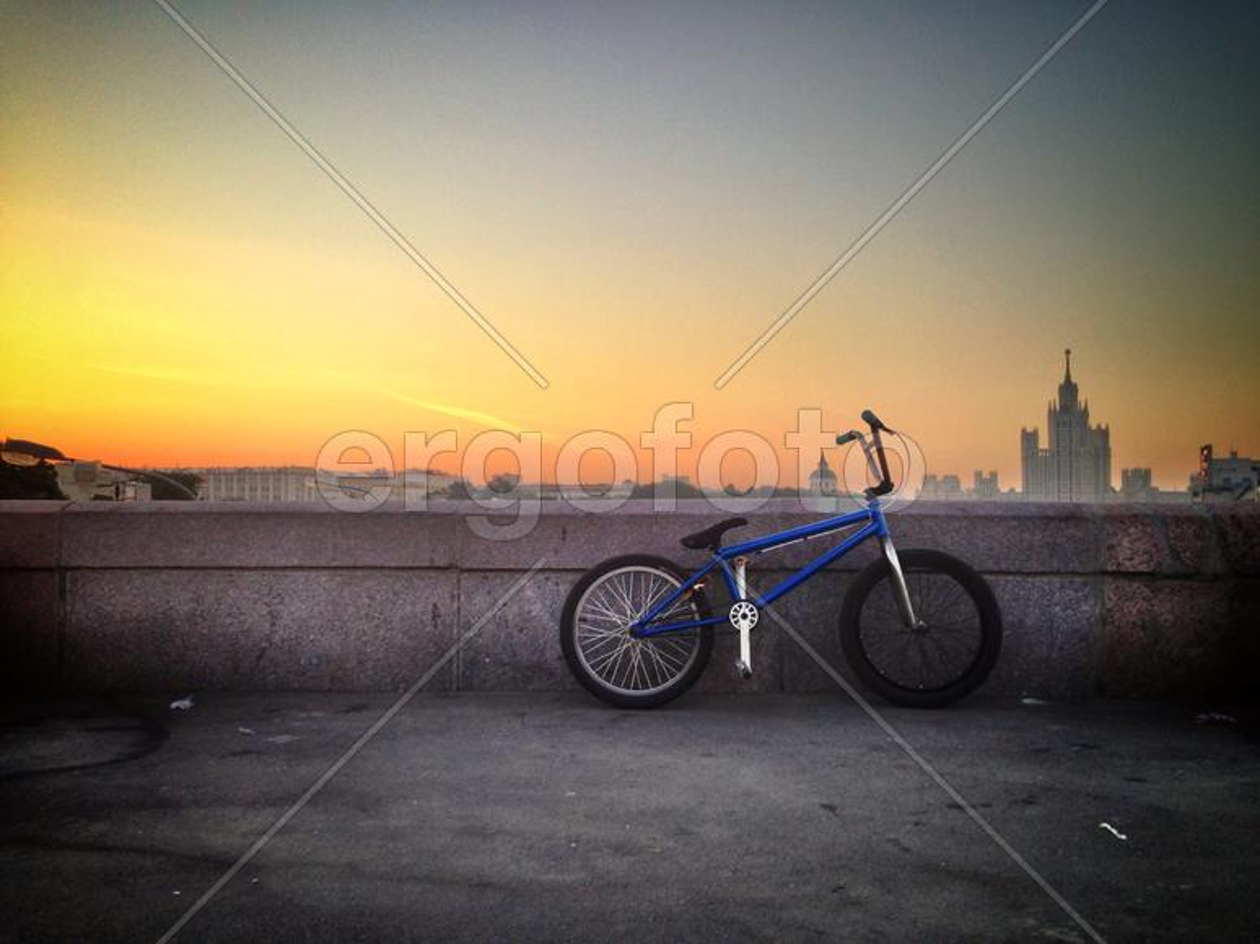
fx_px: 1201
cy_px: 472
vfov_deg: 42.9
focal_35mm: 33
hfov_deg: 55.4
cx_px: 630
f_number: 2.4
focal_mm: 4.12
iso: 50
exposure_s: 1/30
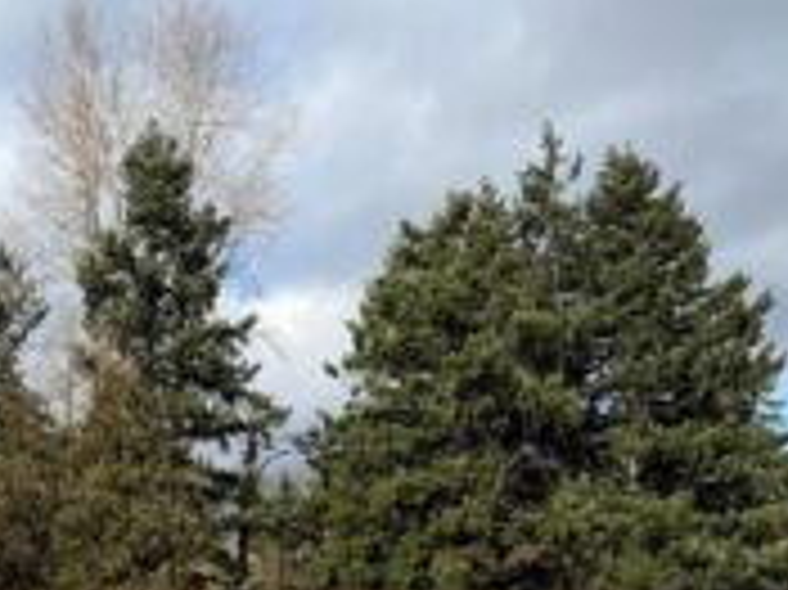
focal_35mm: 55
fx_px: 1251
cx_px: 81
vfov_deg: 25.5
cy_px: 563
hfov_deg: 33.2
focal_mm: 6.76
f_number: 1.78
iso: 80
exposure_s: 1/3953
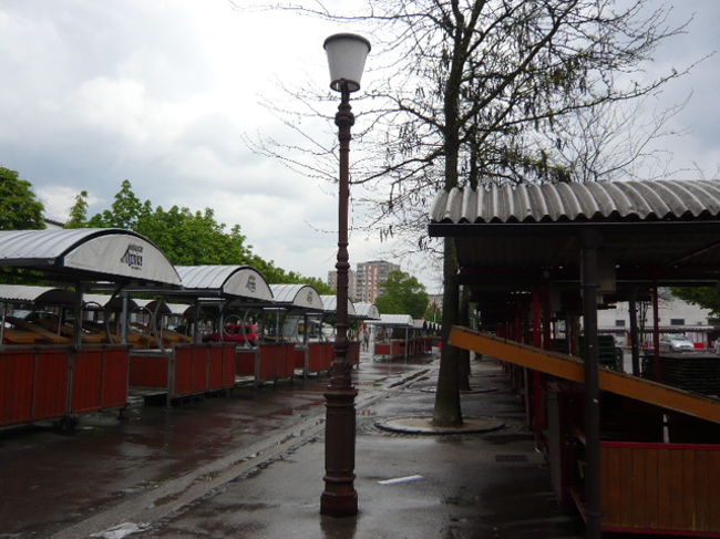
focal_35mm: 28
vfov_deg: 49.7
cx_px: 360
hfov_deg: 63.5
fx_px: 582
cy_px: 270
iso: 100
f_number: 2.8
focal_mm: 4.6
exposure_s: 1/1000
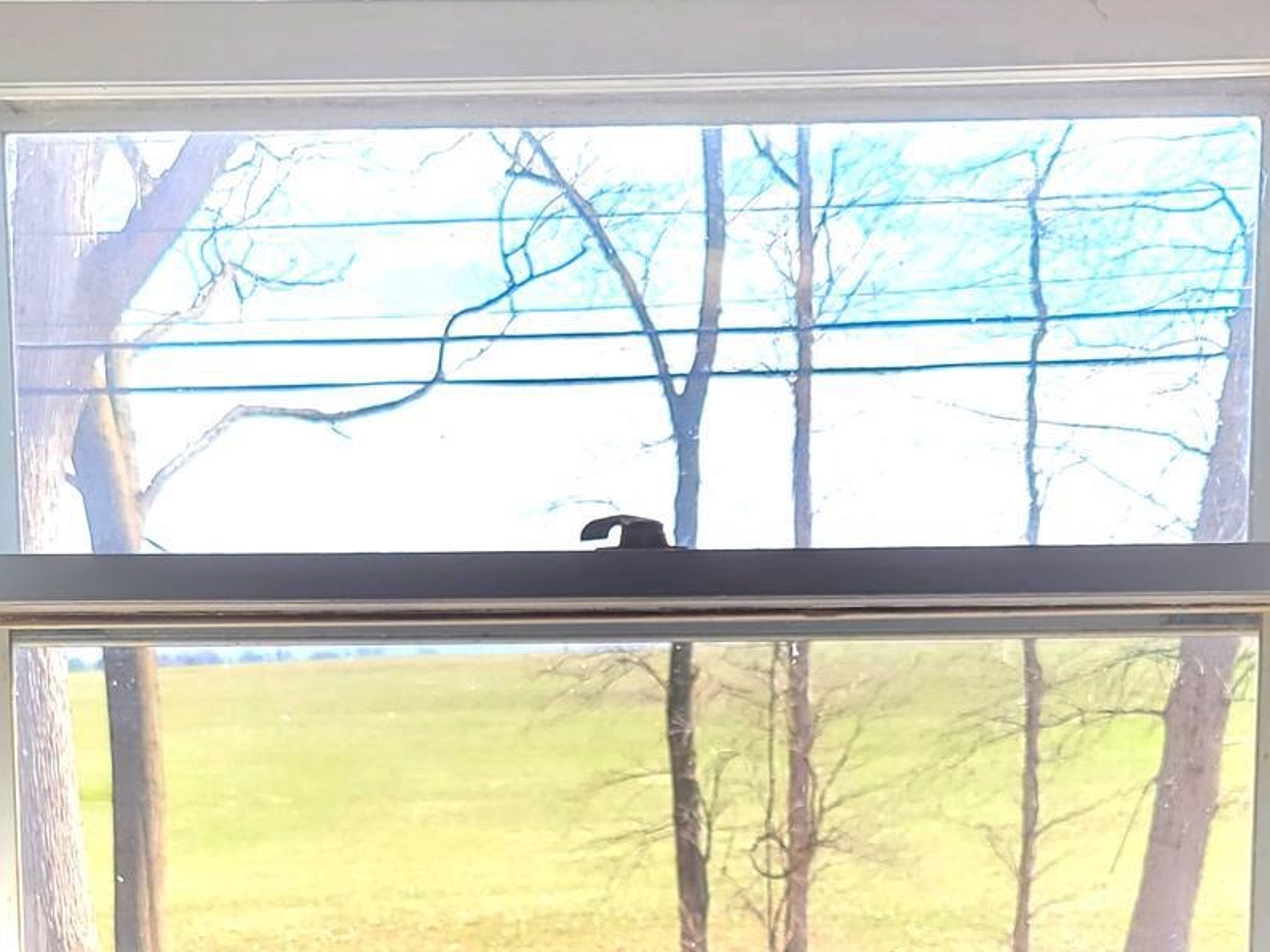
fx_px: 2458
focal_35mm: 67
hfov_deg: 29.0
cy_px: 1036
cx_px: 658
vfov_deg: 20.9
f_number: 1.8
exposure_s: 1/357
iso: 40
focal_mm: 5.4
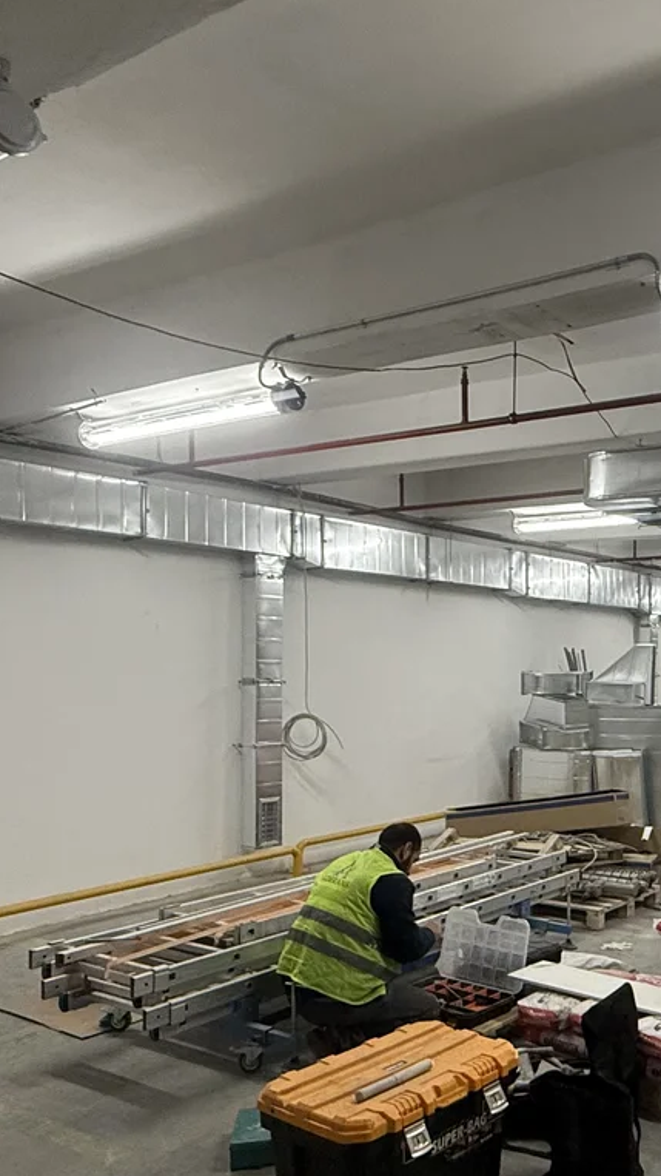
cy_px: 687
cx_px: 638
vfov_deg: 75.7
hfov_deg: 42.2
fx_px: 748
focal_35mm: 24
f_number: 2.2
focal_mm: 2.22
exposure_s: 1/100
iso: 250
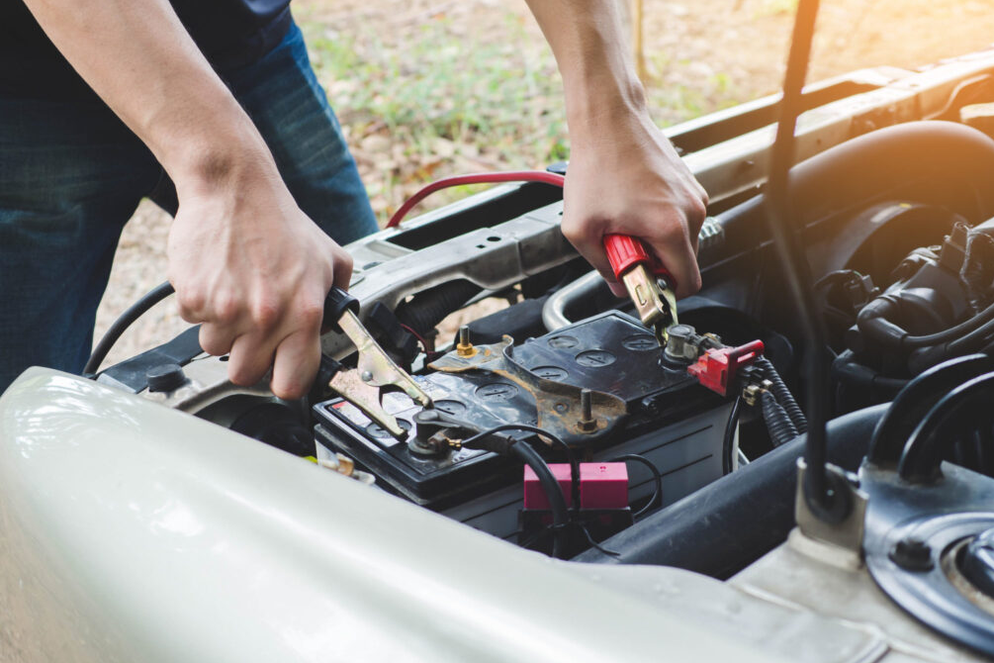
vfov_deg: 25.5
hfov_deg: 37.5
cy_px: 308
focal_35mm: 53
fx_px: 1463
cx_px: 498
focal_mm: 25
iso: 200
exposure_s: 1/40
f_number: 3.5
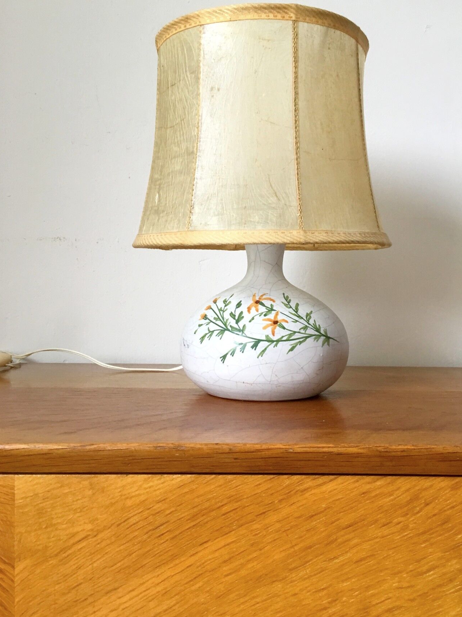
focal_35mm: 34
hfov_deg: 41.7
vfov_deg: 54.0
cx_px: 264
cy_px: 297
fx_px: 605
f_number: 2.2
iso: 125
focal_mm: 4.15
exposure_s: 1/33
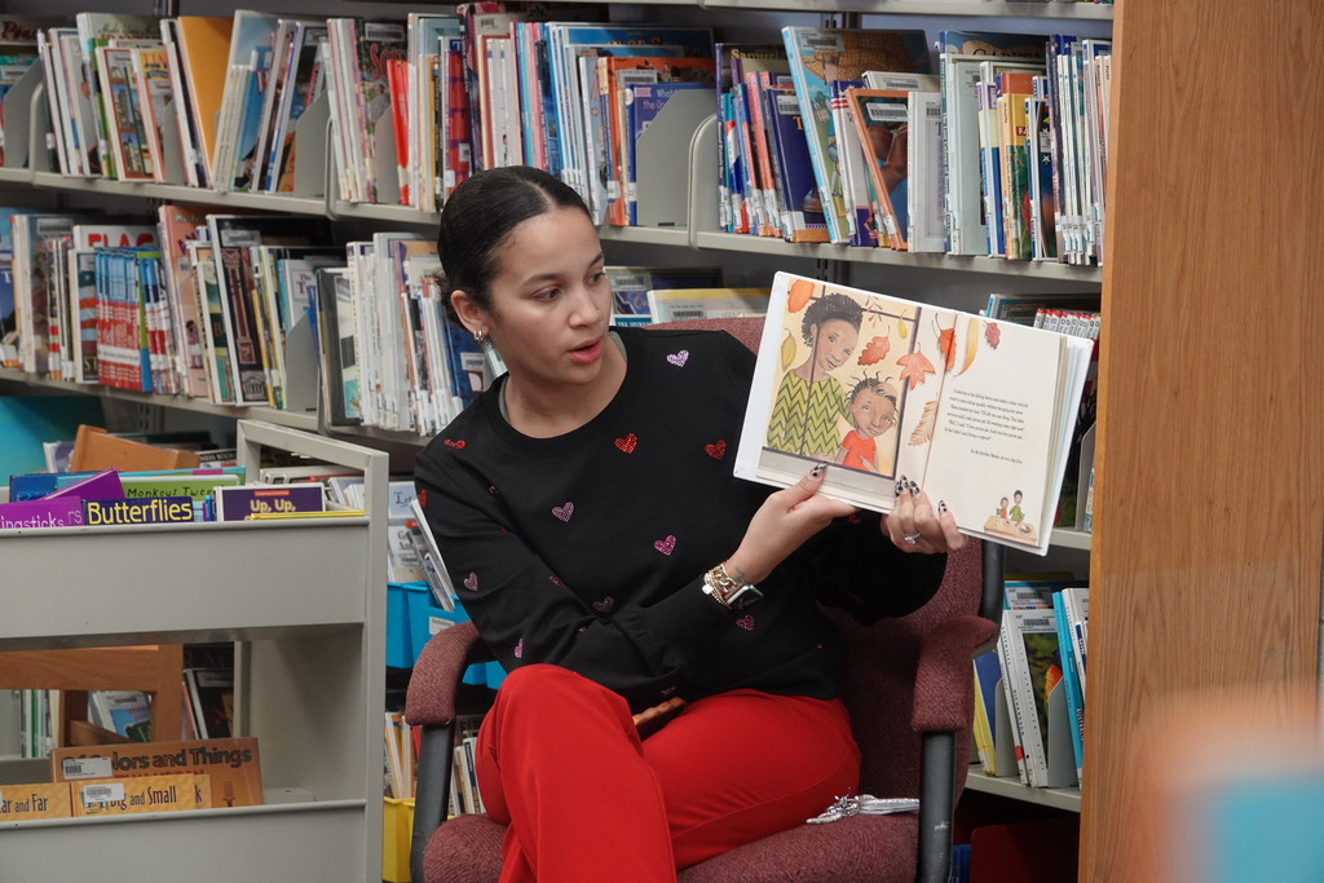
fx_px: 4965
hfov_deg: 15.2
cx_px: 662
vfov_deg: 10.2
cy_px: 442
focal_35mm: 135
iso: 800
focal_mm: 49.51
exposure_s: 1/60
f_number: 4
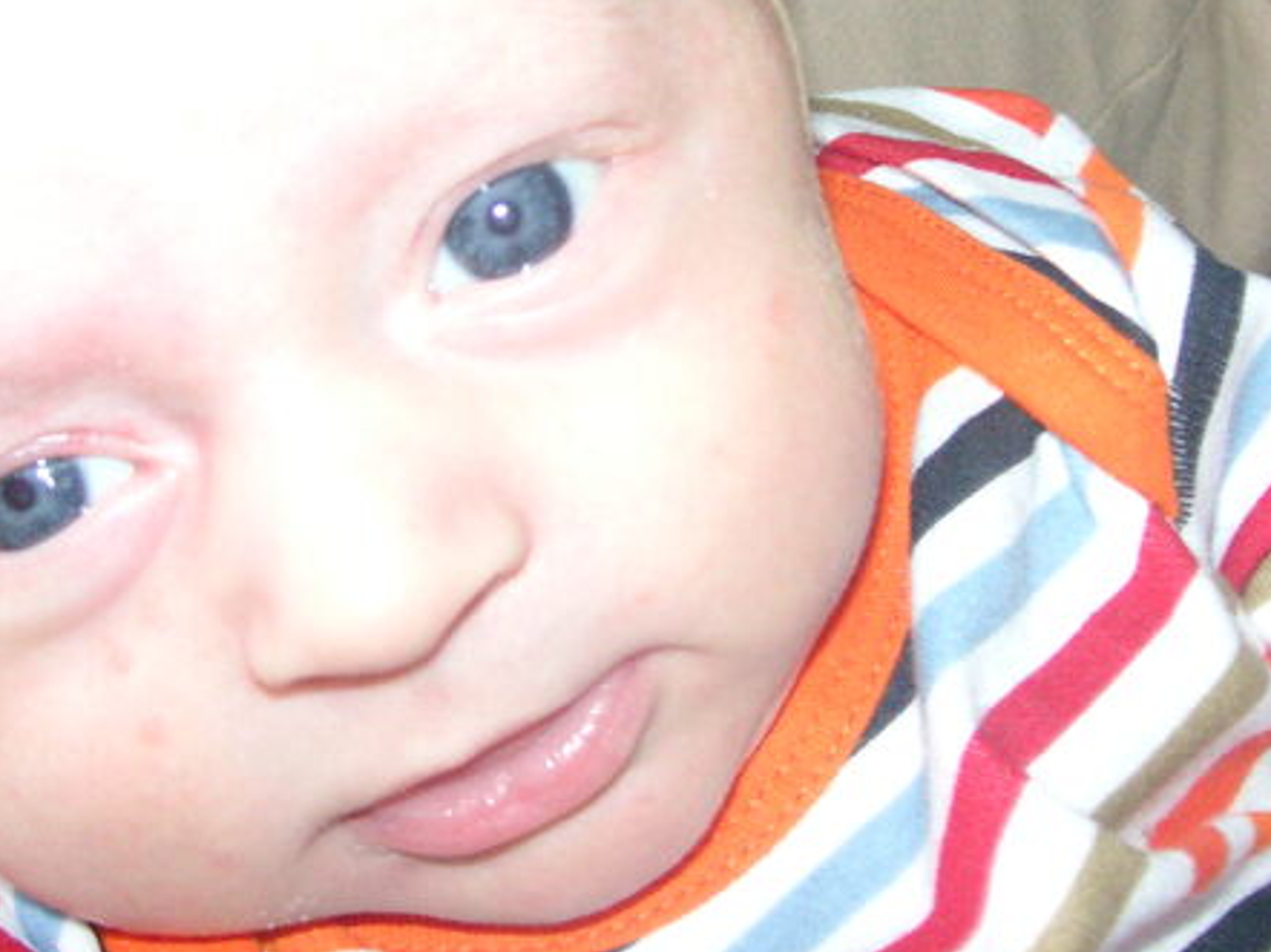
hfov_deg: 28.9
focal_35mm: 67
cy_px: 144
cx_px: 497
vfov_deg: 21.5
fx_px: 2459
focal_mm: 6.1
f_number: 2.8
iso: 160
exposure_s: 1/45
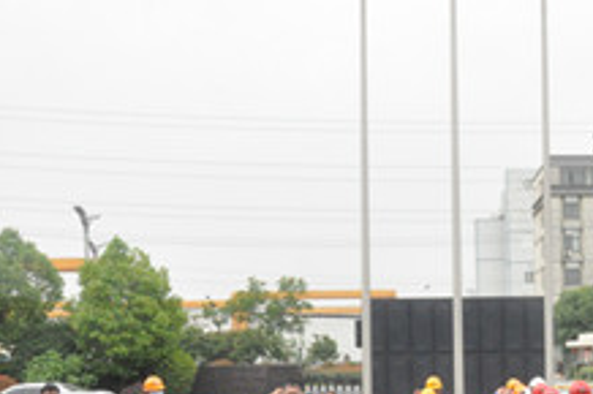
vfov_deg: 18.6
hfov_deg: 27.1
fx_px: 1187
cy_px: 333
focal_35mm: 72
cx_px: 525
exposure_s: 1/200
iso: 3200
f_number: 25
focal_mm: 21
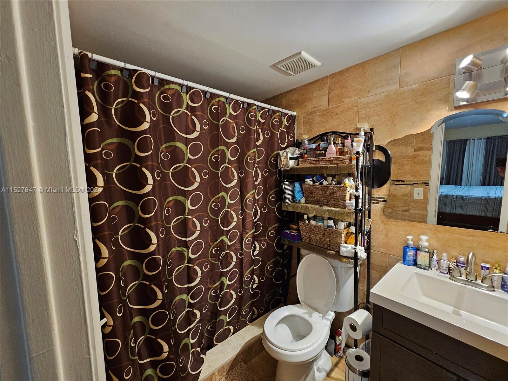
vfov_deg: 89.9
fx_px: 191
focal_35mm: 13
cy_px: 190
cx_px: 254
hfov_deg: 106.2
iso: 400
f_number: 2.2
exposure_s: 1/40
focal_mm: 2.2
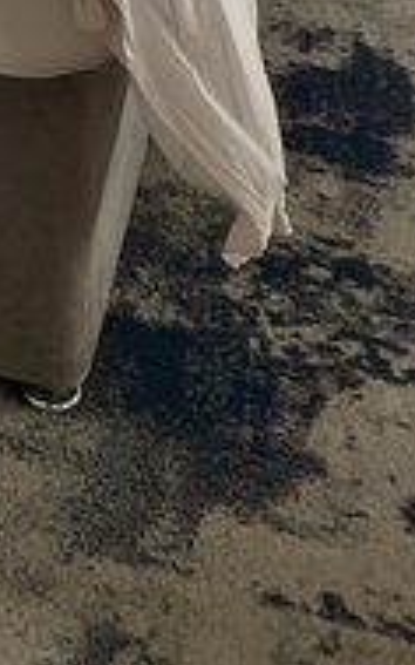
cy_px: -626
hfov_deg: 10.7
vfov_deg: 15.3
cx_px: -429
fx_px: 2028
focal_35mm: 112
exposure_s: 1/121
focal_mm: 4.25
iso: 64
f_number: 1.8
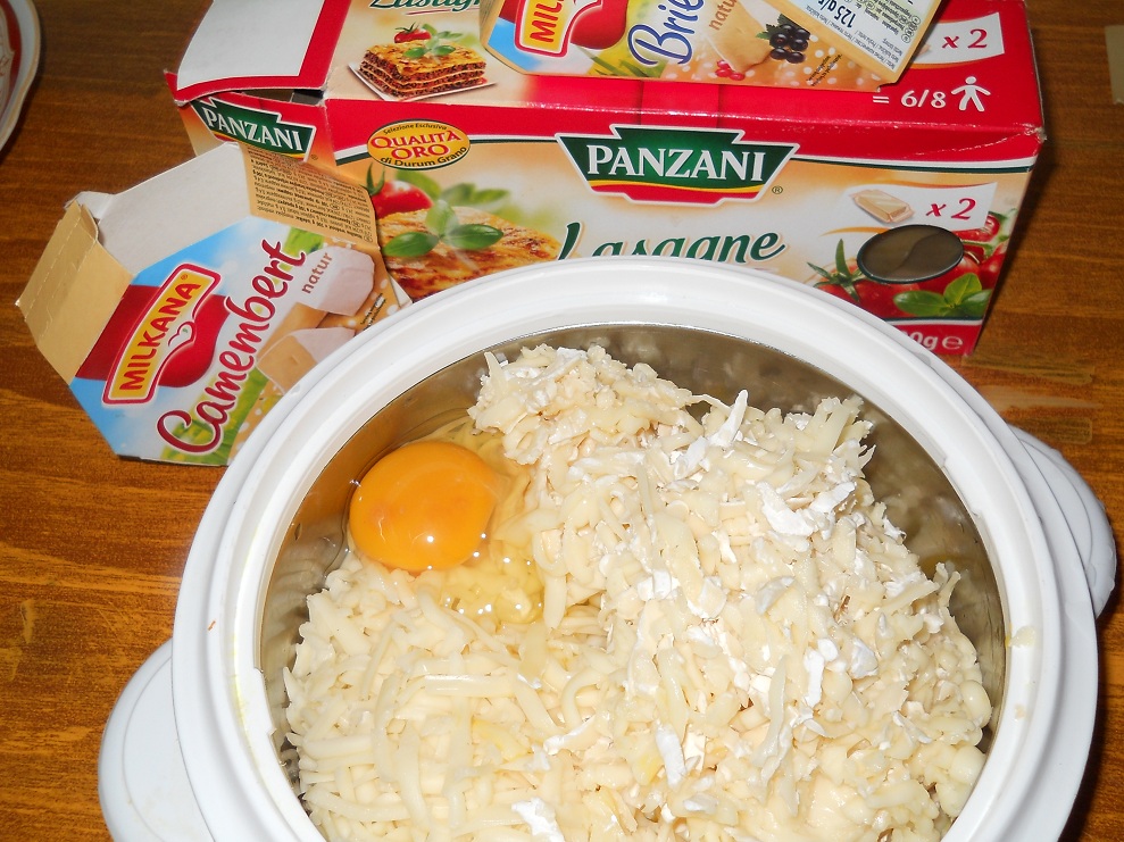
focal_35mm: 41
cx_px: 562
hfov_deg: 45.8
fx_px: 1331
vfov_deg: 35.1
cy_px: 421
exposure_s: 1/30
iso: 80
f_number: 3.1
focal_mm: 6.72
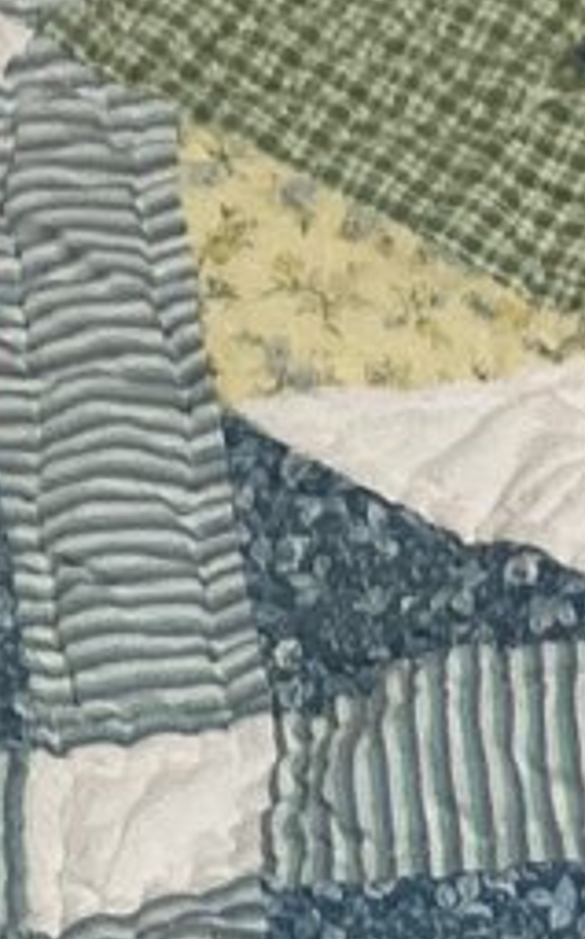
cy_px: 1880
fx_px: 4983
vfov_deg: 10.0
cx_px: 863
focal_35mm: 195
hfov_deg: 6.6
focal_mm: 3.3
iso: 200
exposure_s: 1/60
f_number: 2.4
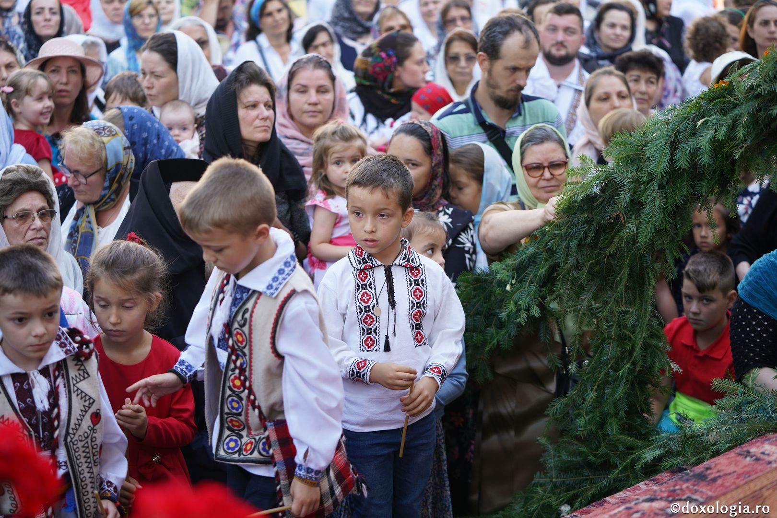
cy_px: 259
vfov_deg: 19.5
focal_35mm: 70
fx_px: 1511
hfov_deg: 28.8
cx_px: 388
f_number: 2.8
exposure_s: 1/320
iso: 160
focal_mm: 70
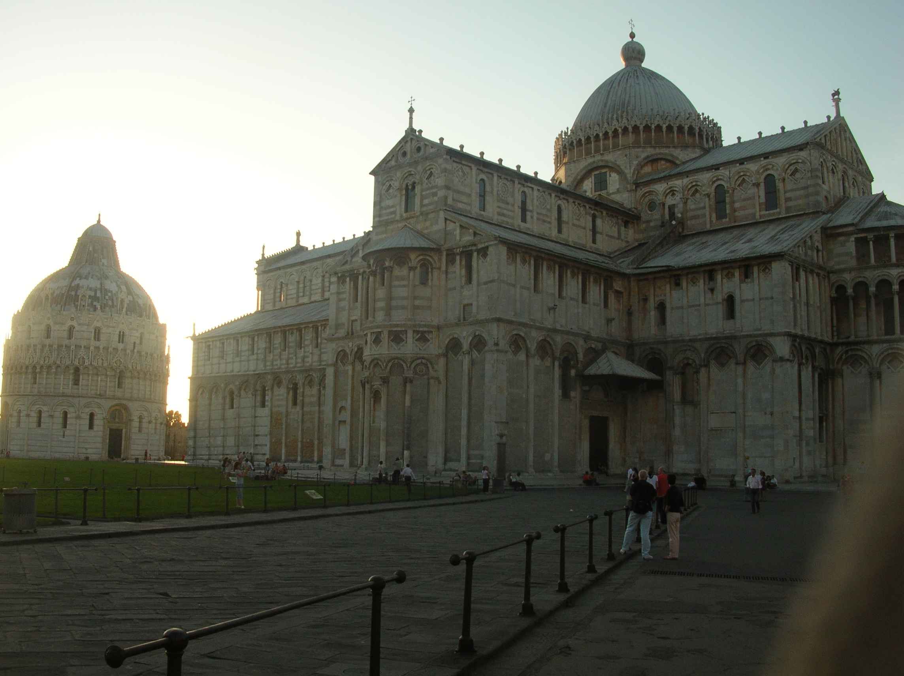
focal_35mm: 35
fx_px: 913
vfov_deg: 40.6
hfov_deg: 52.7
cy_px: 338
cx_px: 452
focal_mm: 5.8
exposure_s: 1/150
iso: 50
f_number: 5.6
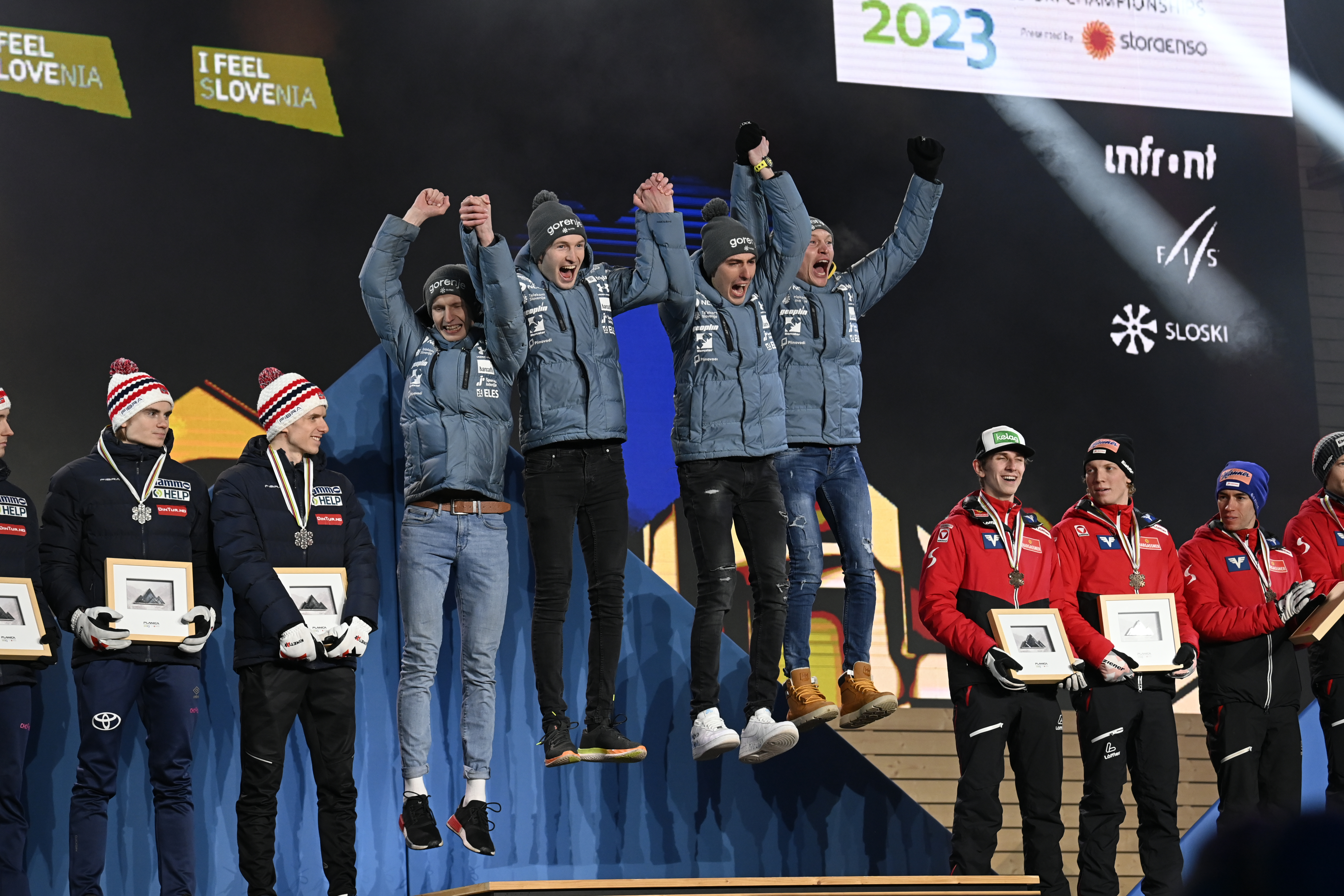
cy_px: 448
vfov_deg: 11.4
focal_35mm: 120
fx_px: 4480
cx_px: 672
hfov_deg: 17.1
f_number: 5.6
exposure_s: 1/500
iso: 3200
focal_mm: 120
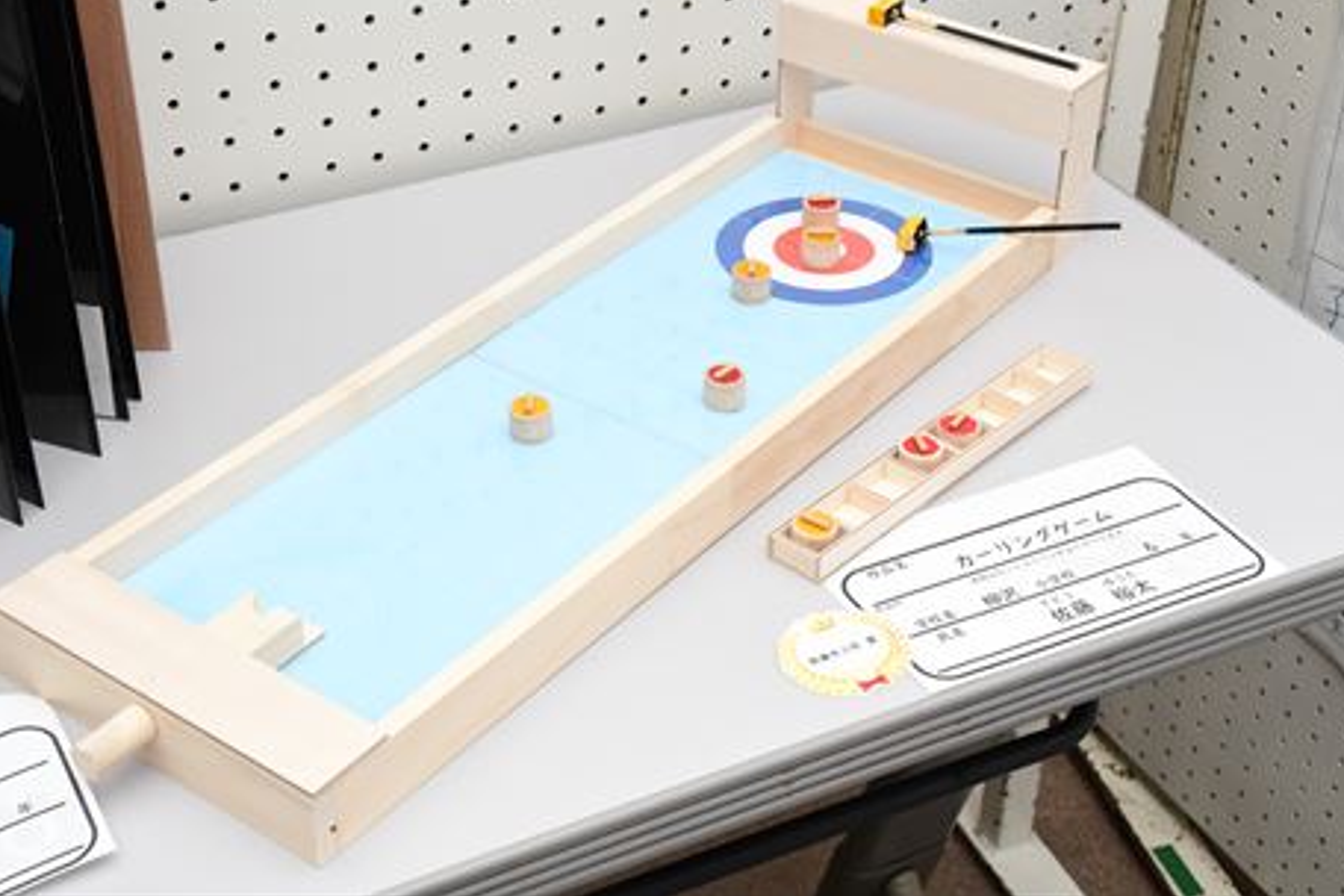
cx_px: 637
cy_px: 408
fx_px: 2148
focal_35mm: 58
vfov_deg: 23.6
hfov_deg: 34.7
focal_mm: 35
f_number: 13
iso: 1600
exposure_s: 1/250
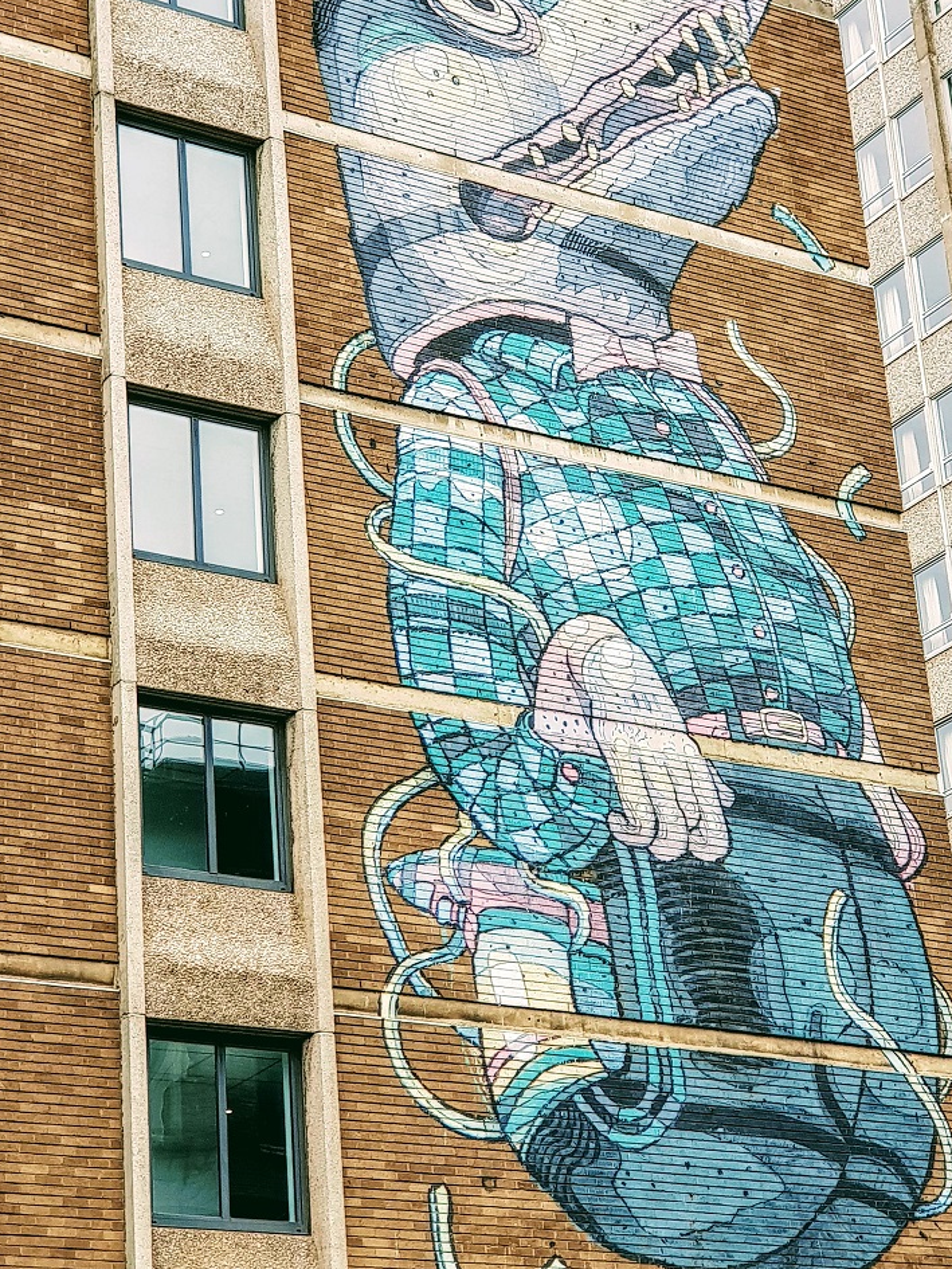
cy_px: 632
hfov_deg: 22.2
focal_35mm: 66
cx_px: 563
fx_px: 2420
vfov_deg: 29.4
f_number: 2.4
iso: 25
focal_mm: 6
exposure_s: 1/334
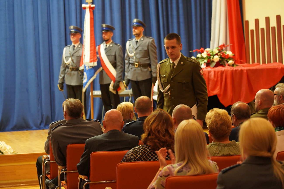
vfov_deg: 13.0
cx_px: 142
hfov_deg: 19.5
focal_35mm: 105
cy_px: 94
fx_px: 828
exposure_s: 1/160
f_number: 4
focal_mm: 105
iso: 6400
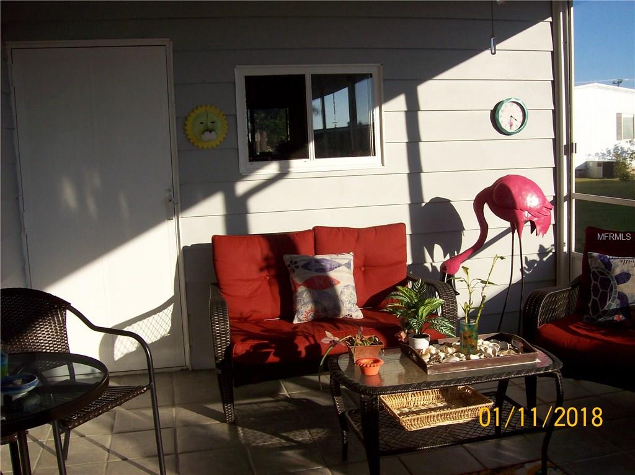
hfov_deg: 51.4
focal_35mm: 36
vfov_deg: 39.6
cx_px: 318
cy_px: 238
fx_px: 660
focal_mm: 6
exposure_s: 1/367
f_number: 4.8
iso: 80
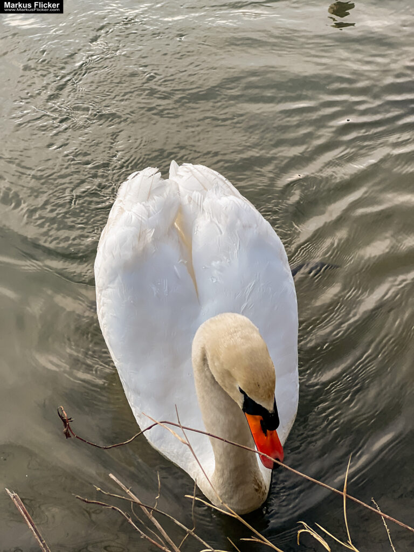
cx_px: 207
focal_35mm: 77
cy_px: 276
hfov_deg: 19.1
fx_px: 1228
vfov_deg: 25.3
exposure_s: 1/120
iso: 32
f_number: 2.8
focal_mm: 9
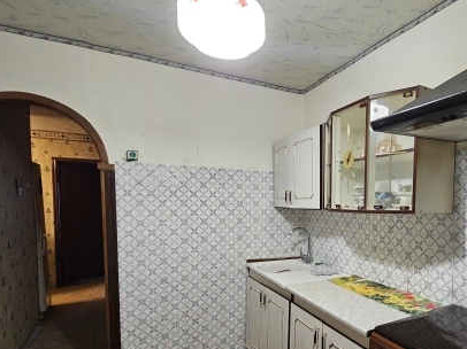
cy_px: 212
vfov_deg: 65.2
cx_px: 320
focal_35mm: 20
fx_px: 270
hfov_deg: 78.5
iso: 320
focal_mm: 2.2
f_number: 2.2
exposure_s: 1/33.3
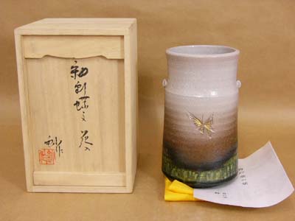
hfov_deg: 35.5
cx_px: 148
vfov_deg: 27.0
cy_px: 110
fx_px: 460
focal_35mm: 54
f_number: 2.8
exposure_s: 1/40
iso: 200
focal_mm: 7.1
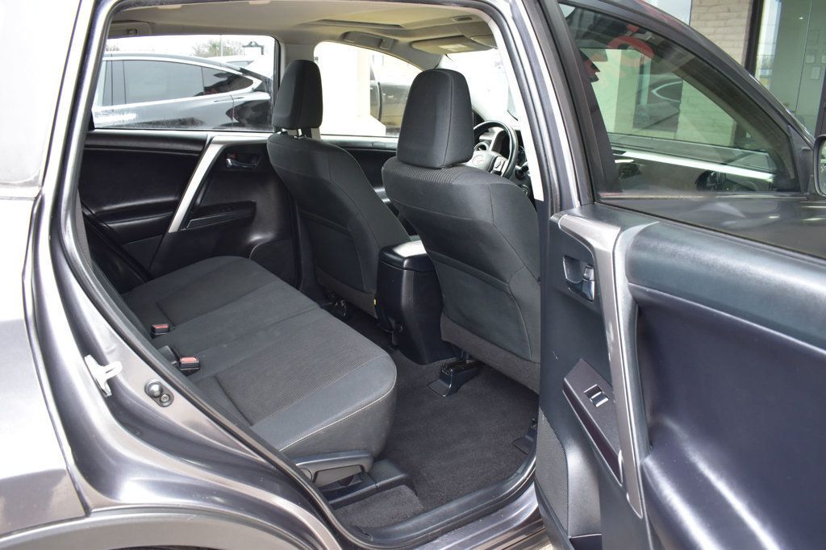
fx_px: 619
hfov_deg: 67.4
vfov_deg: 47.9
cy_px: 275
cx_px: 413
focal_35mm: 27
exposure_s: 1/15
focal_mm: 18
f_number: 6.3
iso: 720
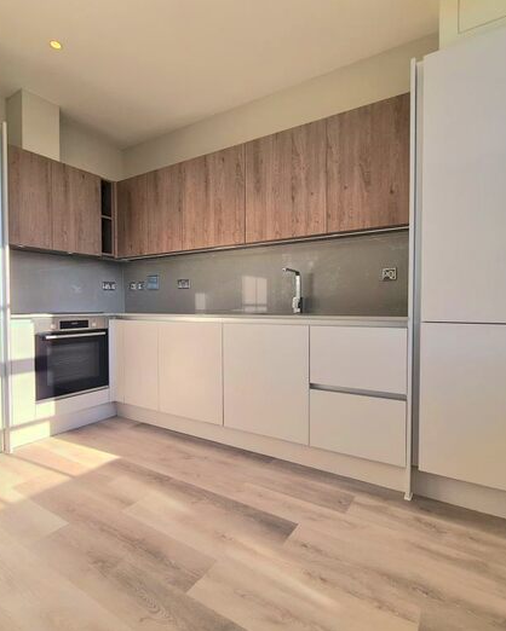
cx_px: 231
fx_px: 318
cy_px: 316
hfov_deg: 76.8
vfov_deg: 89.6
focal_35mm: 17
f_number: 2.2
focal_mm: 2.22
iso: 64
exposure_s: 1/588
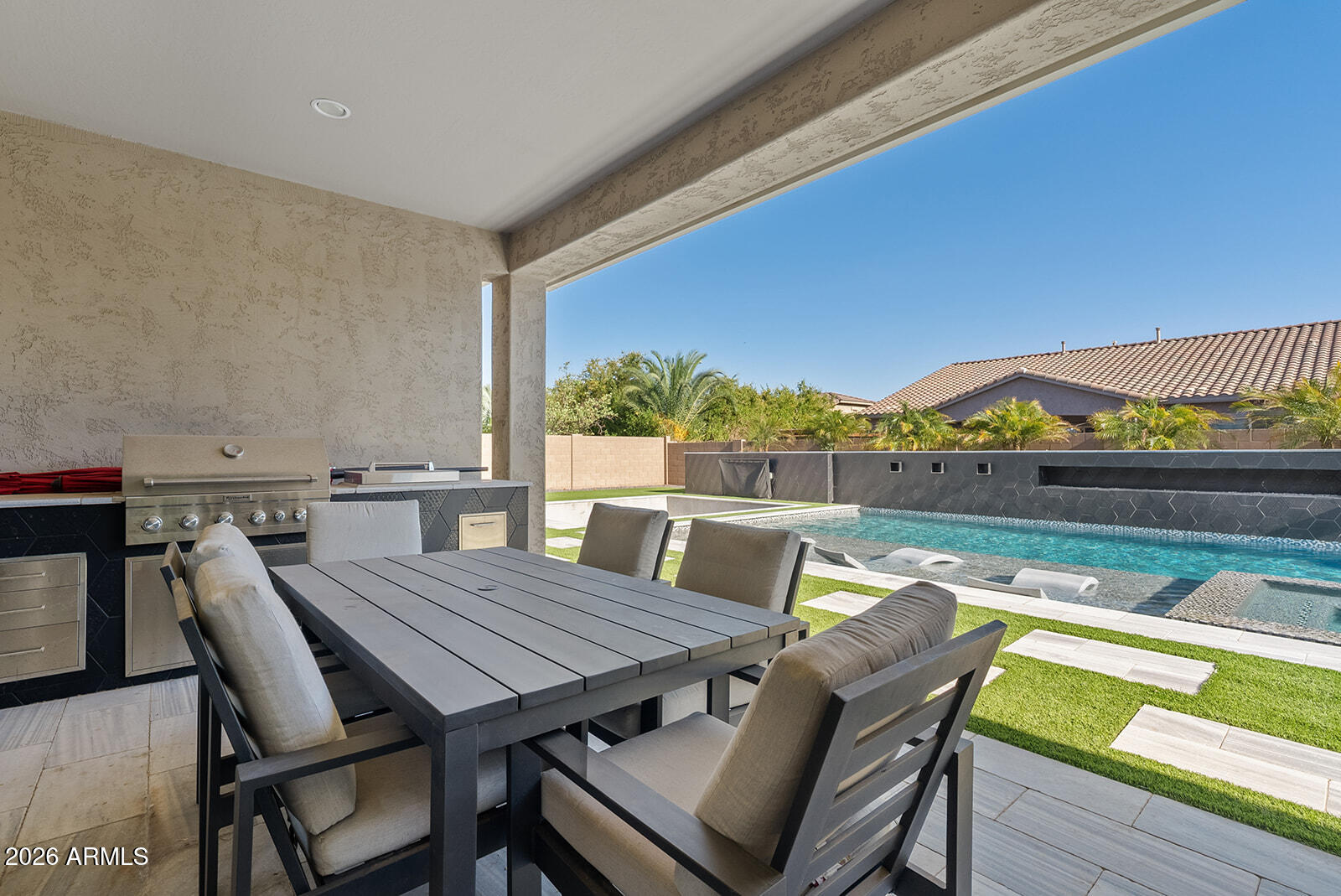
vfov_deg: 73.8
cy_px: 448
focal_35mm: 16
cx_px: 670
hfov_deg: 96.7
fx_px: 596
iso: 100
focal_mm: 16
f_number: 8
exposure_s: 1/15
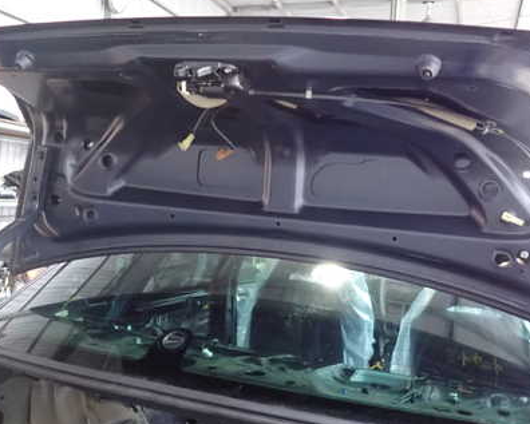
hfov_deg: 49.0
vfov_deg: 40.0
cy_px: 174
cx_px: 298
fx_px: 581
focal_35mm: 37
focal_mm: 4.5
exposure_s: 1/100
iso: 1250
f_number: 2
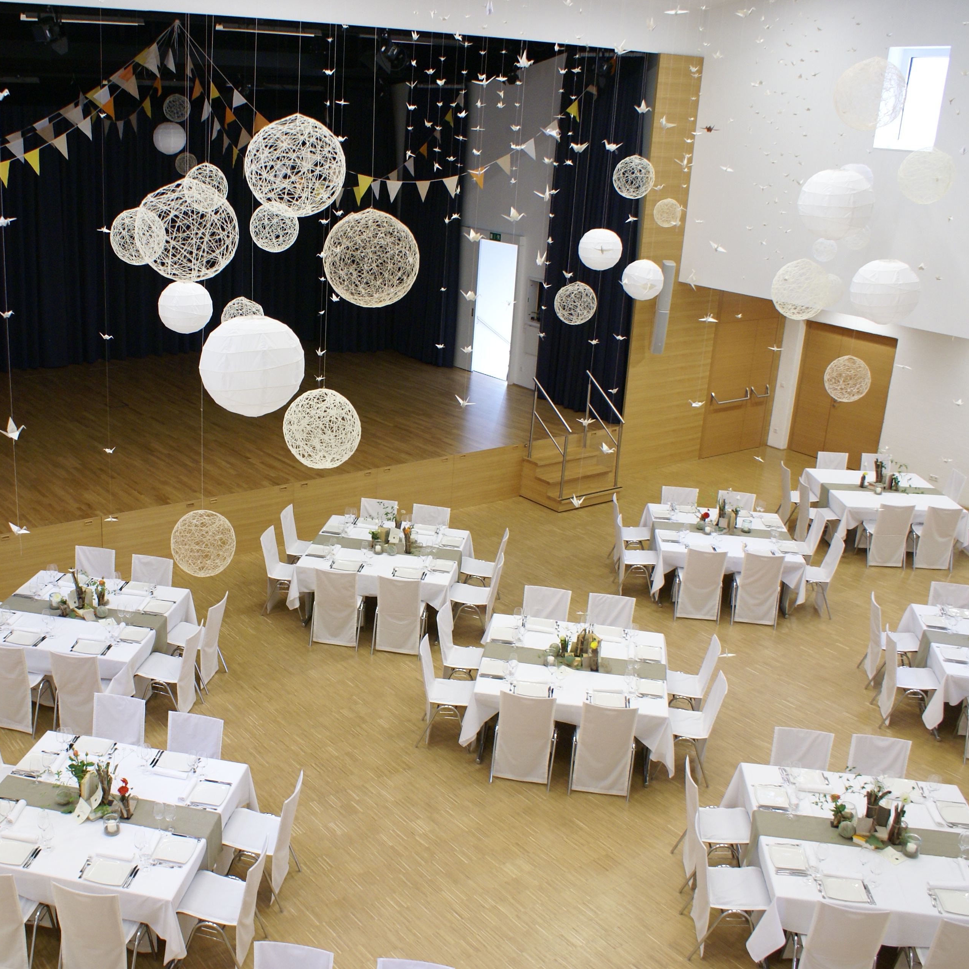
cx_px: 326
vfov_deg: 47.2
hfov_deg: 46.5
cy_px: 487
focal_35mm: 35
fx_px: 1108
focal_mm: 18
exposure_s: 1/25
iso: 400
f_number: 3.5
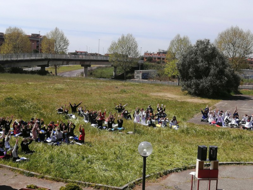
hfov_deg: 39.7
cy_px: 95
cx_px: 126
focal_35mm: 48
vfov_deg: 30.3
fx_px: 351
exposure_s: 1/1422
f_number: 1.8
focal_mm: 3.62
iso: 50
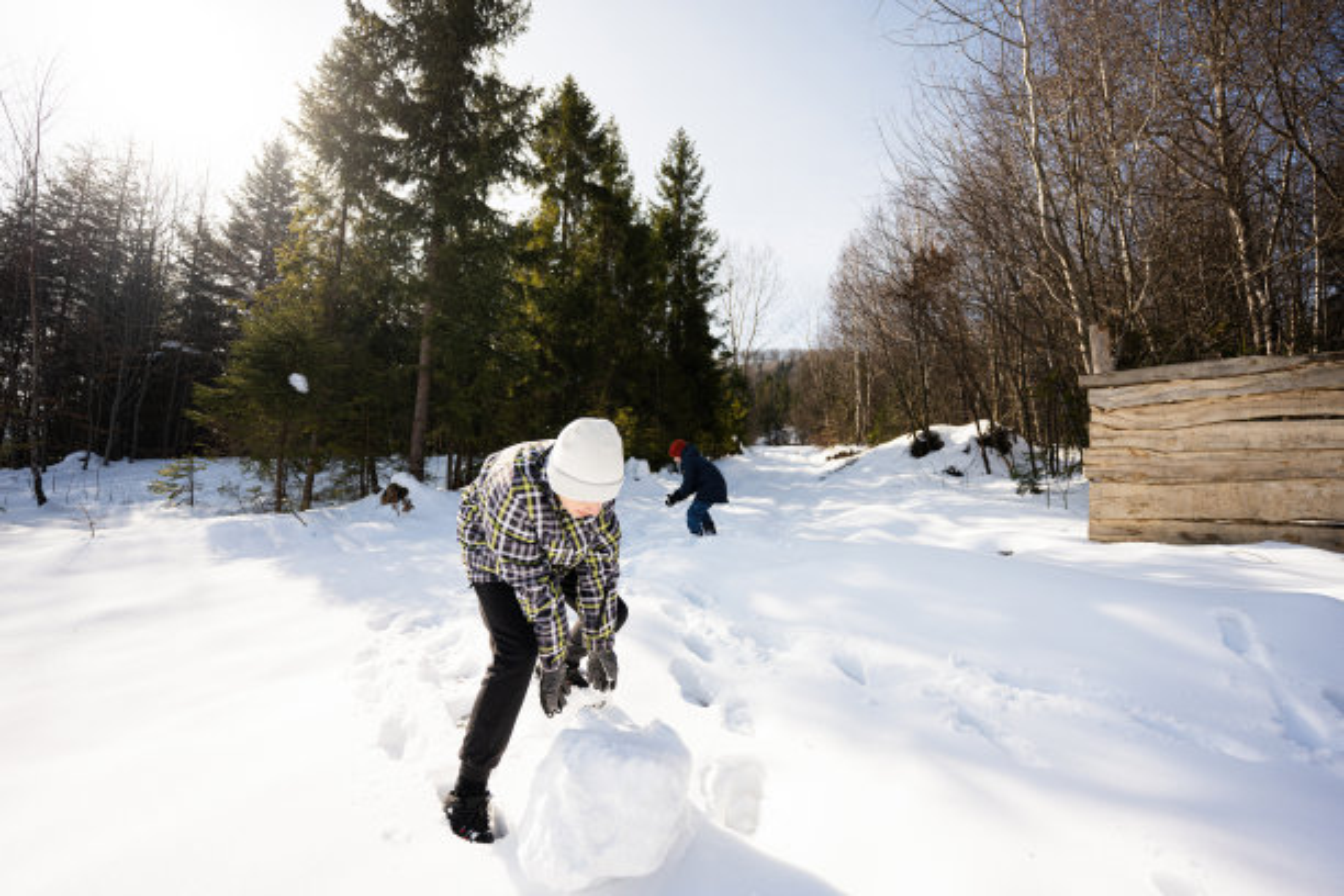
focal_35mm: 14
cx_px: 672
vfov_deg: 81.2
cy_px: 448
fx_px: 523
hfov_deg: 104.3
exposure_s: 1/2500
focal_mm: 14
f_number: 2.8
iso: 64
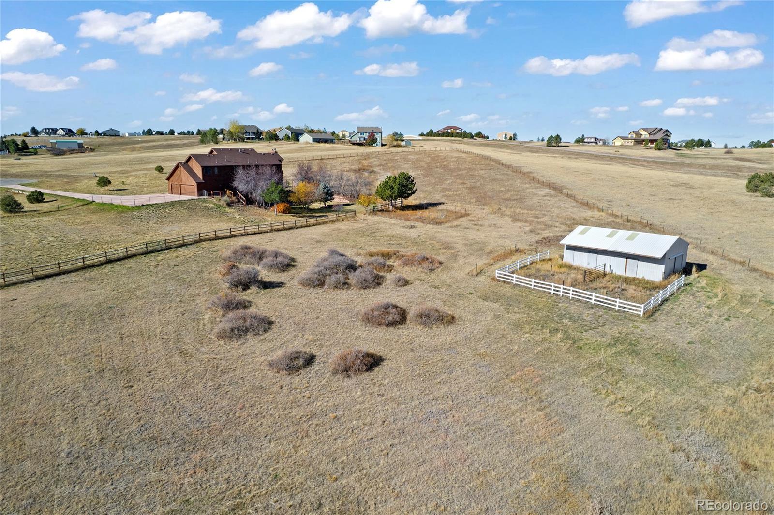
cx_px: 387
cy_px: 258
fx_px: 473
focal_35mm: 22
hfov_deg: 78.6
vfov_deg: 57.2
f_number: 2.8
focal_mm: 8.38
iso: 100
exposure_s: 1/1250
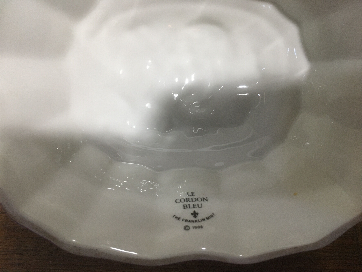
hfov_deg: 61.7
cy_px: 136
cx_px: 181
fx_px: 303
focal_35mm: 29
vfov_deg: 48.2
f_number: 2.2
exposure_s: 1/33
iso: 200
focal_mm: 4.15
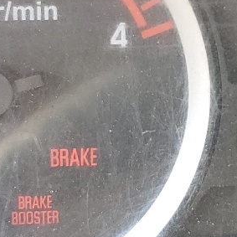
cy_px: 90
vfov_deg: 13.4
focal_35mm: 130
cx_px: 209
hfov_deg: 13.3
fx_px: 1007
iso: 50
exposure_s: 1/128
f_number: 1.5
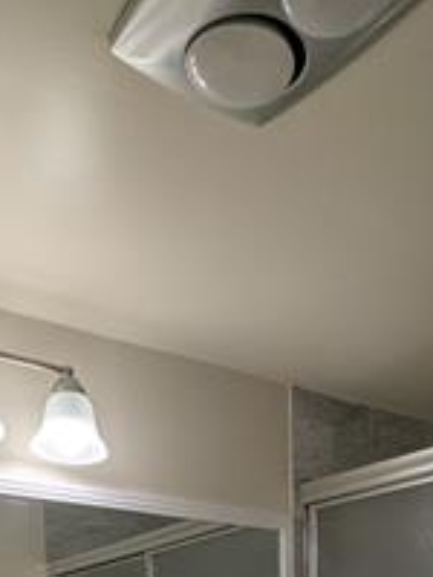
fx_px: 801
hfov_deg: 30.3
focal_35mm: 48
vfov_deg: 30.3
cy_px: 770
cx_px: 234
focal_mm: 2.35
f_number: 2.2
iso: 50
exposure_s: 1/169
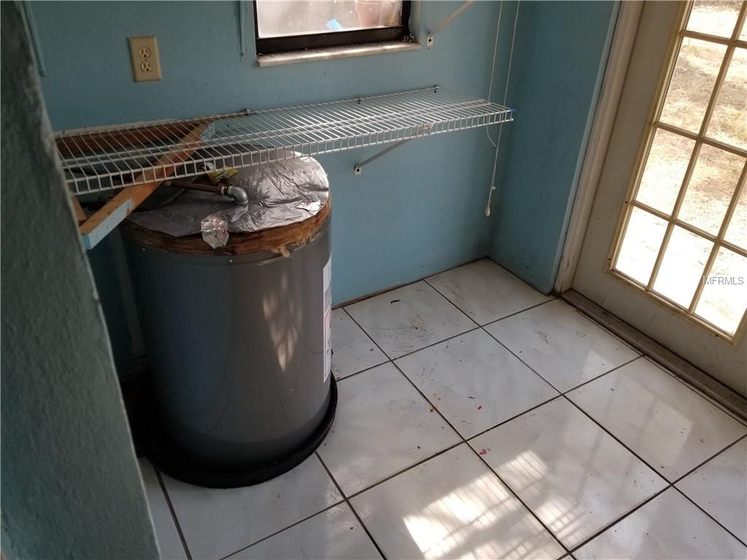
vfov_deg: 53.1
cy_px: 280
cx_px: 374
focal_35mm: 26
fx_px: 561
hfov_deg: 67.3
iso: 50
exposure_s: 1/136
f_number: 1.7
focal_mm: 4.25
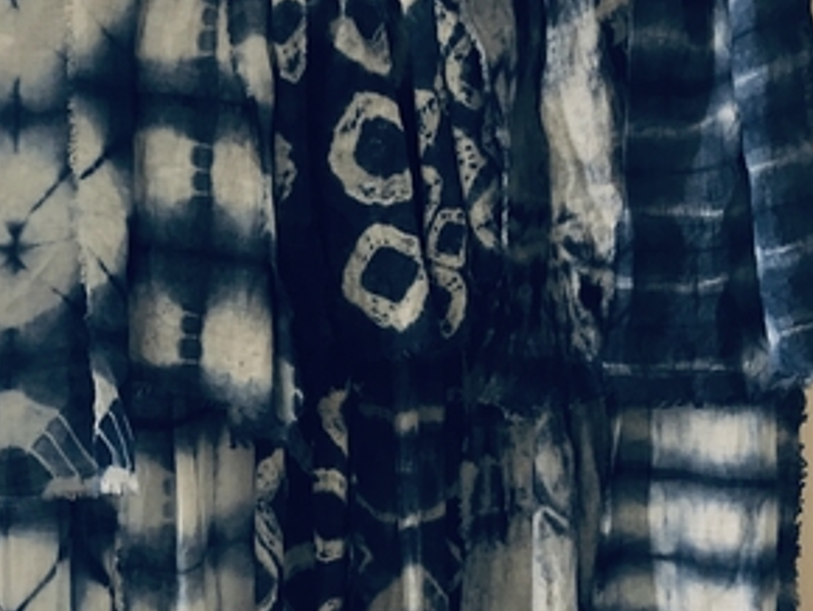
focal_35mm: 60
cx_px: -3
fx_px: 1410
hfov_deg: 29.9
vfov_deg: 24.4
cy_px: 328
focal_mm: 4.15
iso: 80
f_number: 2.2
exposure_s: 1/30
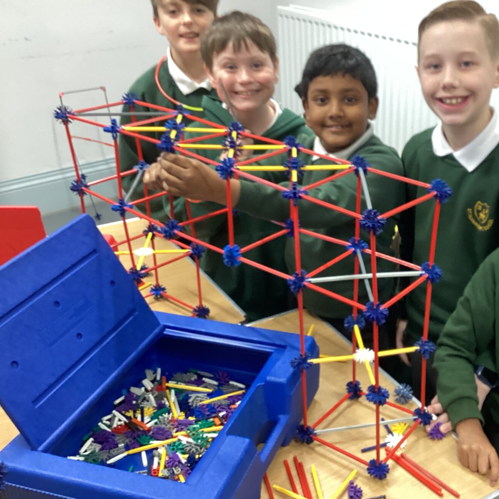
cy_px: 237
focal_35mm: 43
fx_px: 701
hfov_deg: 38.0
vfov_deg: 39.2
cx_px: 387
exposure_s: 1/25
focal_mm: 3.3
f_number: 2.4
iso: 400
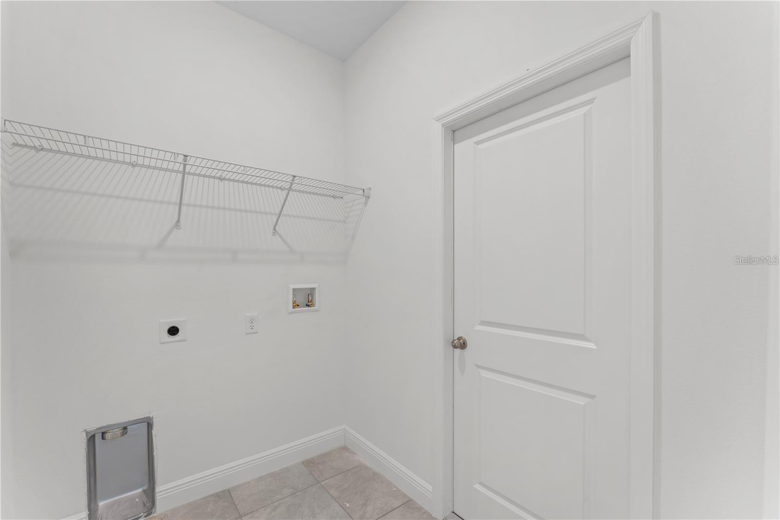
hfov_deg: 100.8
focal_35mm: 15
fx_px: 323
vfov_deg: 77.7
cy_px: 260
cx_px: 390
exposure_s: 1/2
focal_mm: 14.9
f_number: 13
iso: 160
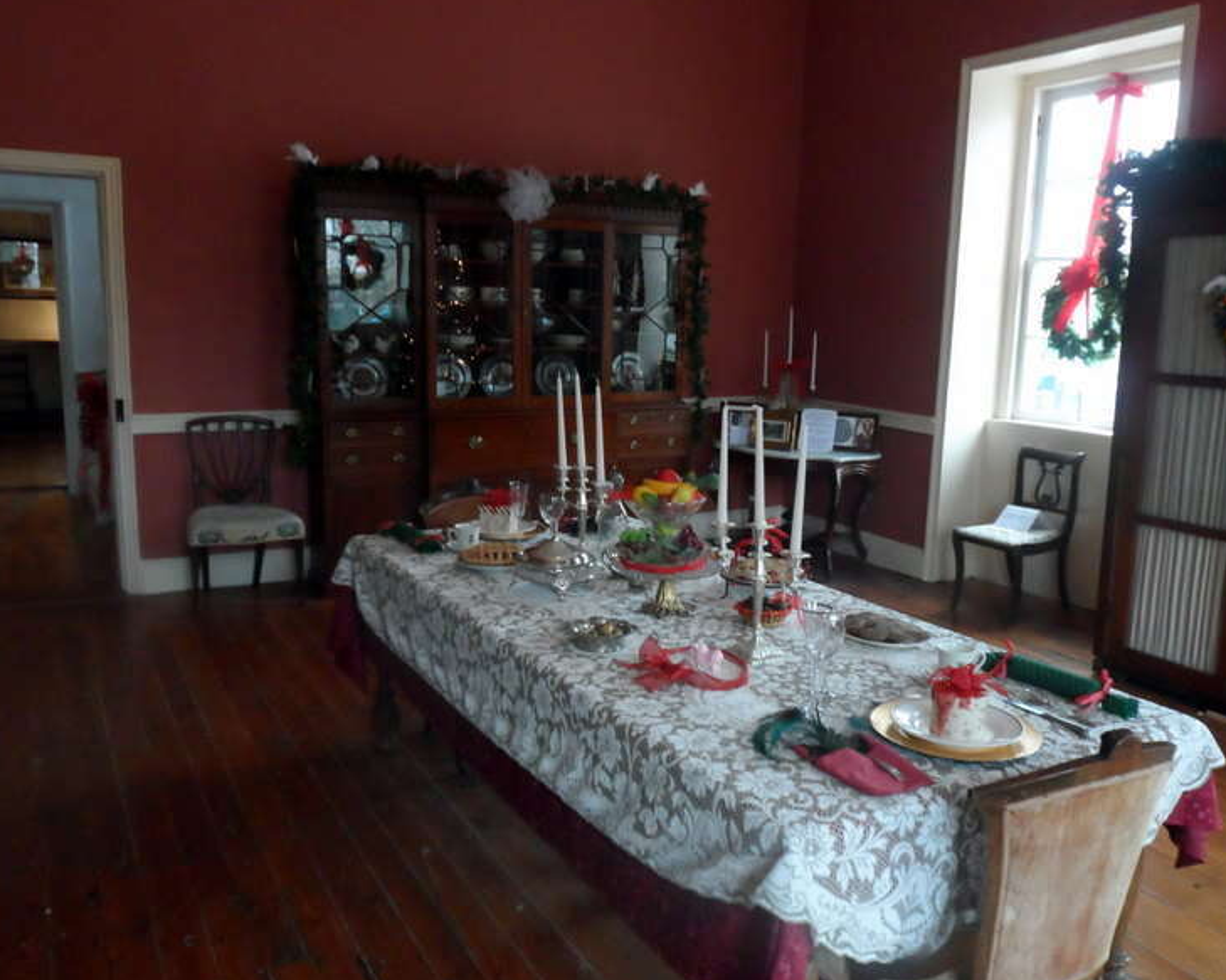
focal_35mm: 30
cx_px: 631
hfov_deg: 58.8
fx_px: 1088
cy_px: 496
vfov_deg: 48.5
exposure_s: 1/15
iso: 480
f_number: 3.1
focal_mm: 4.9
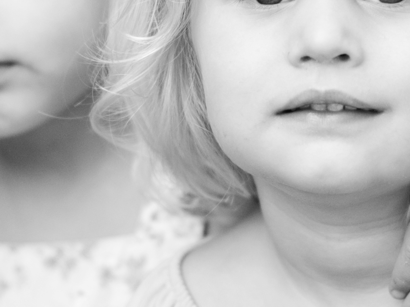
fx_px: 2487
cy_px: 40
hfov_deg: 9.4
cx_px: 252
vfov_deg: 7.1
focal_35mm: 210
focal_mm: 50
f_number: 2
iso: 400
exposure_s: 1/2500
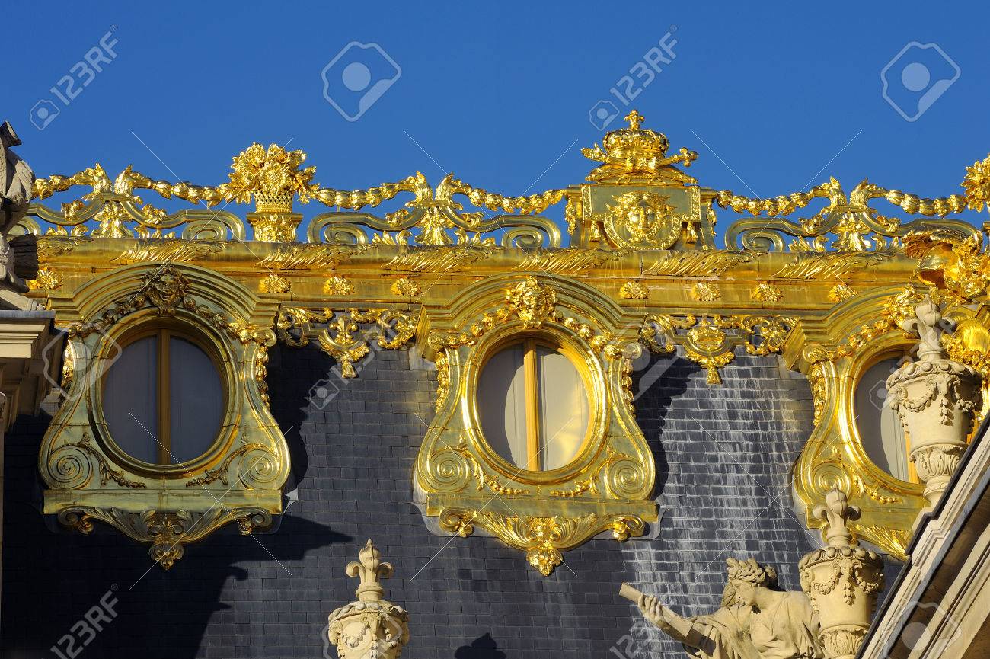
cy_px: 330
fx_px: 5084
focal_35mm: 185
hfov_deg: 11.1
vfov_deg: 7.4
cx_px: 495
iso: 200
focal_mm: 185
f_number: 16
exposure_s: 1/400
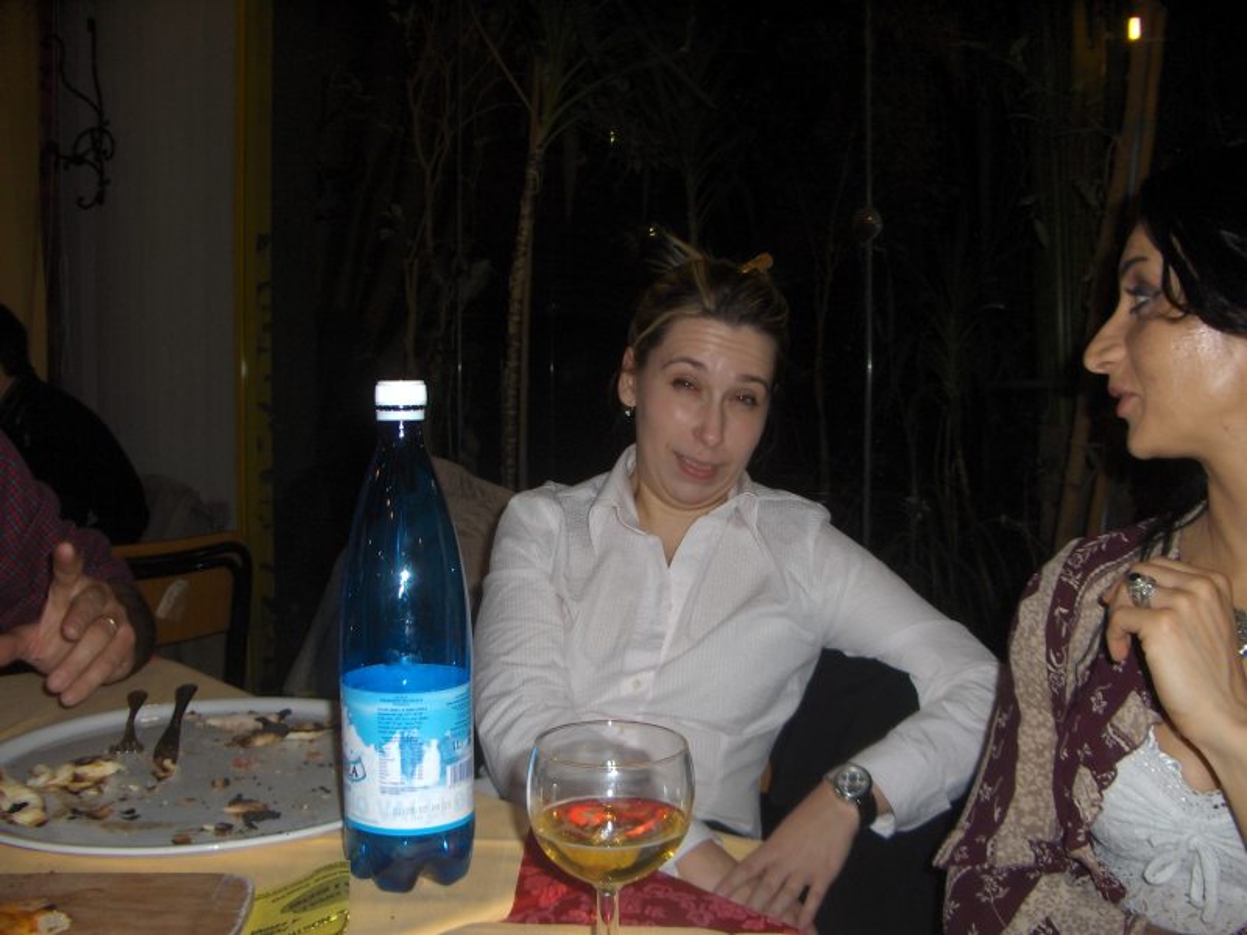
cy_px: 468
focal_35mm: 35
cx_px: 624
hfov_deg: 52.6
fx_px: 1261
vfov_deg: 40.7
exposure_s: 1/60
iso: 100
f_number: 2.6
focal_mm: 5.8
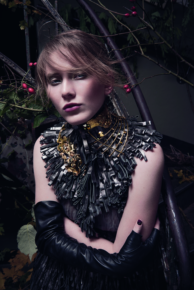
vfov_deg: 60.3
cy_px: 145
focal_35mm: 31
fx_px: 250
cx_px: 97
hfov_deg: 42.4
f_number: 8
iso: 400
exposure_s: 1/200
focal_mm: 31
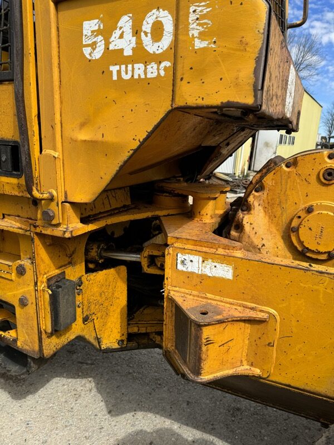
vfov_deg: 71.6
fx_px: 309
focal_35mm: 24
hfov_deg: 56.8
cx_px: 167
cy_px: 222
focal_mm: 6.86
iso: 80
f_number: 1.78
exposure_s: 1/3413
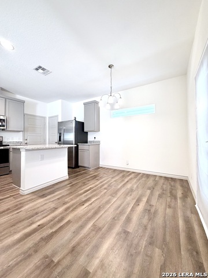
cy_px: 139
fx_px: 112
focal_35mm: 14
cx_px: 104
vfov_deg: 102.1
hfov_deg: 85.7
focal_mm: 2.22
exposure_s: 1/120
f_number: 2.2
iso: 200
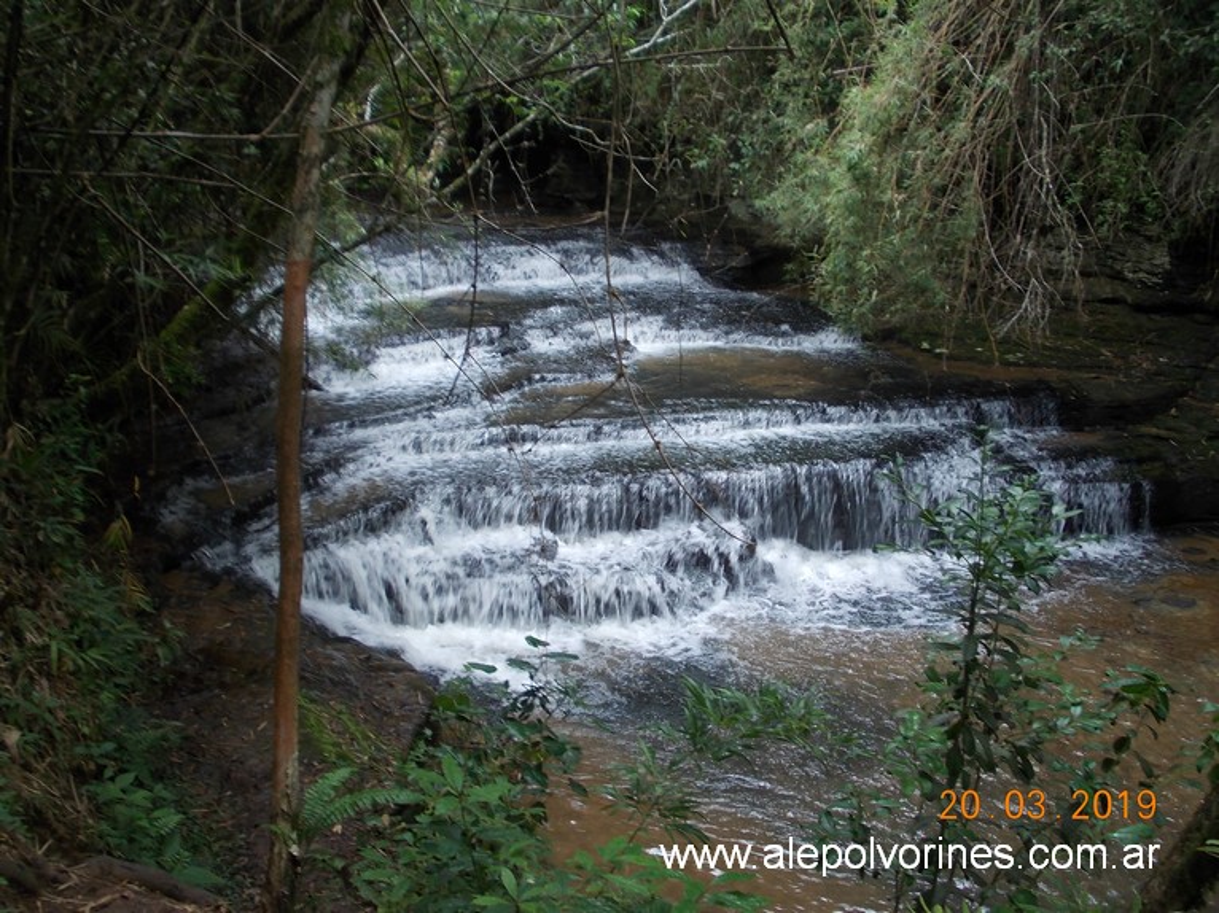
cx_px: 610
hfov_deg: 49.0
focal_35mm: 38
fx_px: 1338
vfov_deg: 37.7
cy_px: 456
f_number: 3.1
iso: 80
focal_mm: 5.3
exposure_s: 1/30
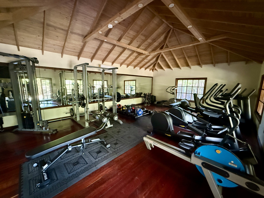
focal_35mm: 14
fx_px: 107
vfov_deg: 85.7
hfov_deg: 102.1
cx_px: 132
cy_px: 99
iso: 1250
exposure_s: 1/47
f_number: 2.2
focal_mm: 2.22
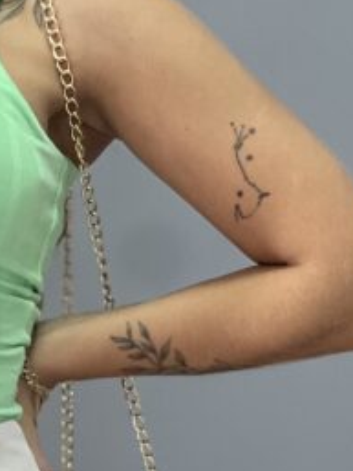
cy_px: 250
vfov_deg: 7.1
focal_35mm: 280
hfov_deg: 5.3
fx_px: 3804
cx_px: -126
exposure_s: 1/83
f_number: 2.8
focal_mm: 9
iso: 250
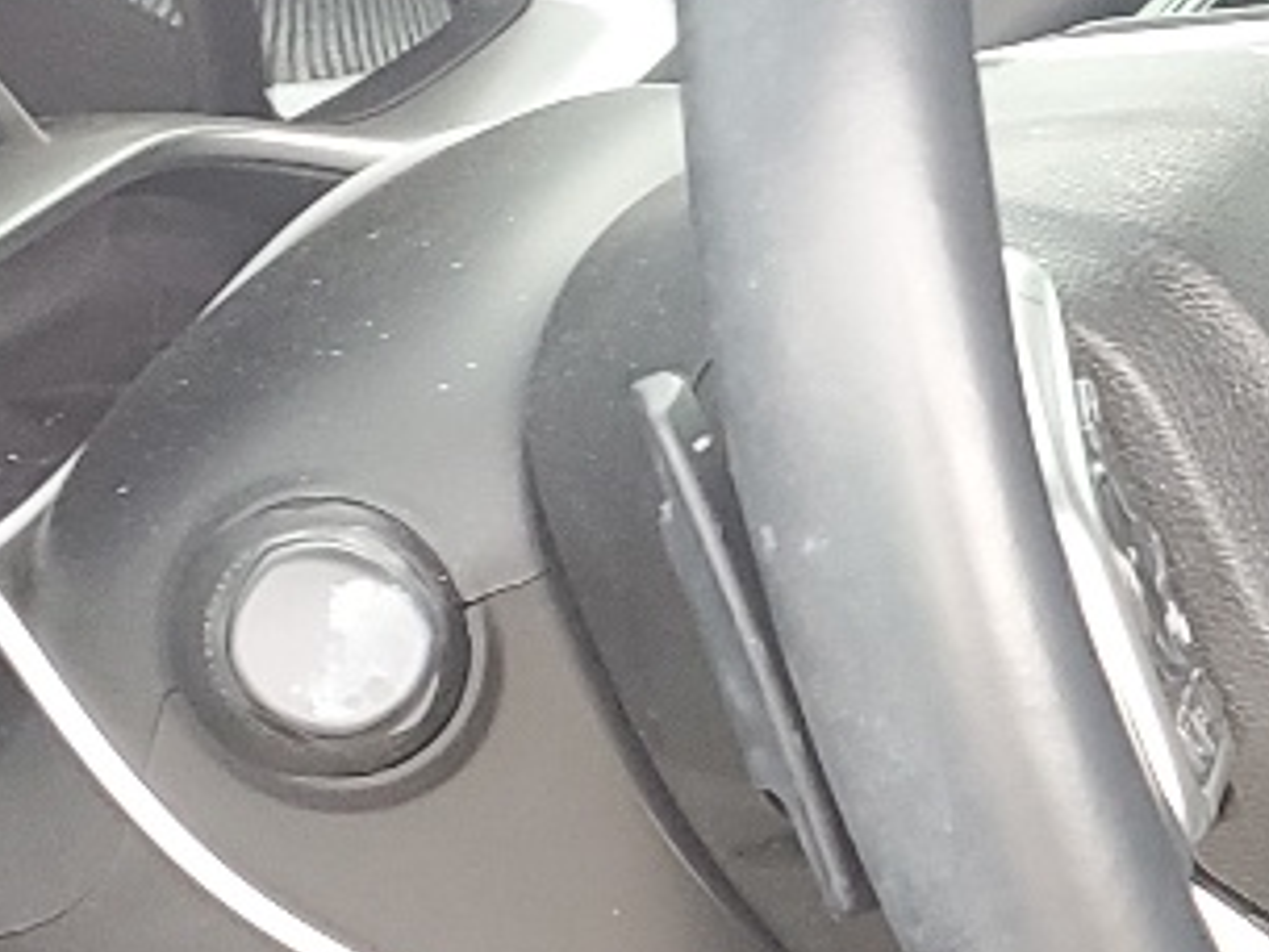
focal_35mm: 137
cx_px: 2317
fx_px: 5022
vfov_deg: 10.5
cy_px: 1374
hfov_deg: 13.0
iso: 73
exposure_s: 1/60.2
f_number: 1.5
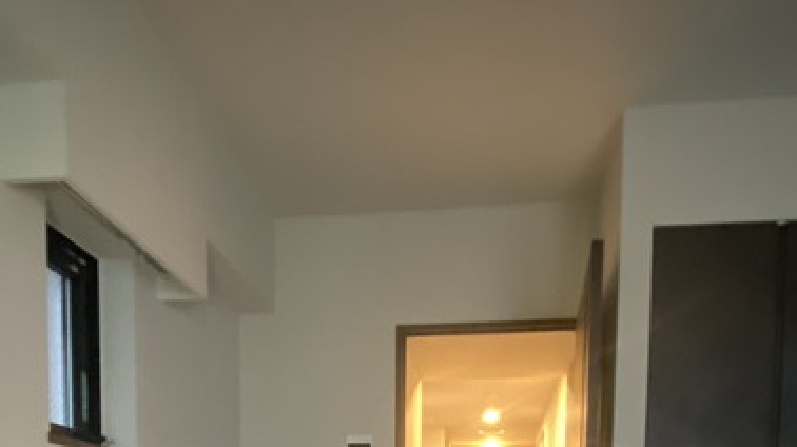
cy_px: 595
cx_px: 405
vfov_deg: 30.1
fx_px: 634
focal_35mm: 30
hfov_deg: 64.3
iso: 1600
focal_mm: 1.54
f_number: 2.4
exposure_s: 1/17
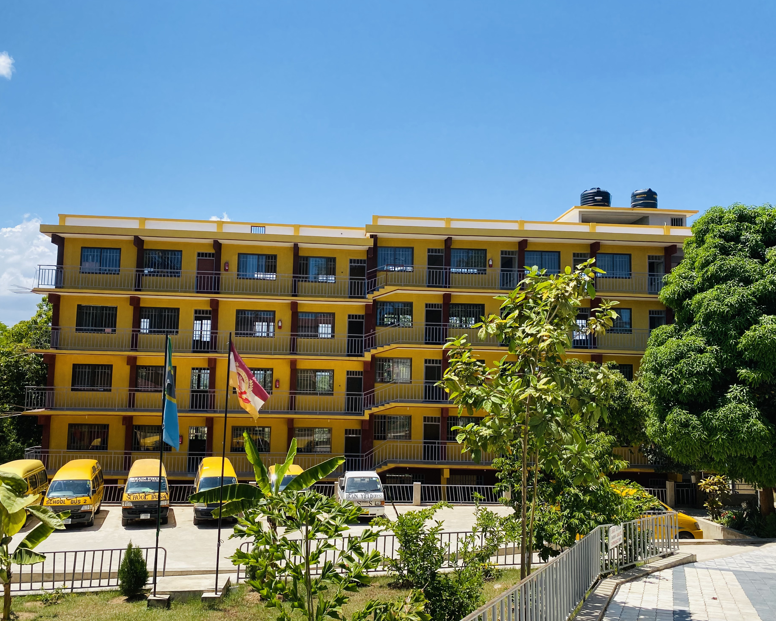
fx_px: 643
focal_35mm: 28
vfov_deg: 51.5
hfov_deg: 62.2
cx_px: 372
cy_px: 318
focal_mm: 4.25
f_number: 1.8
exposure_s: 1/2890
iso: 32
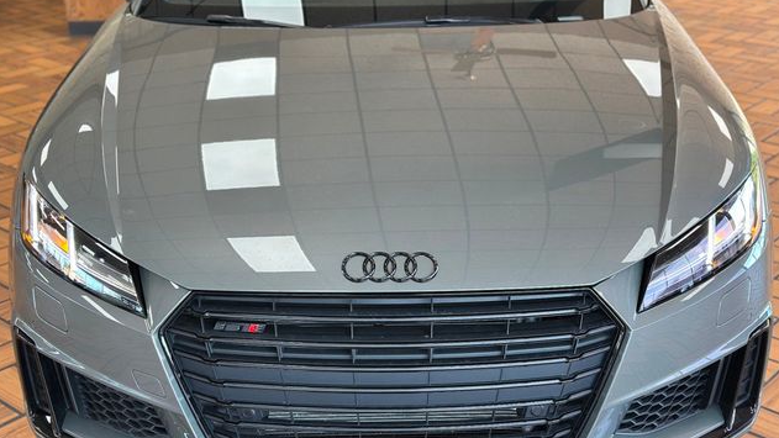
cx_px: 391
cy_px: 221
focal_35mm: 53
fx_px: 1095
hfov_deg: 39.2
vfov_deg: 22.6
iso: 100
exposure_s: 1/120
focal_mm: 6.86
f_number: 1.78
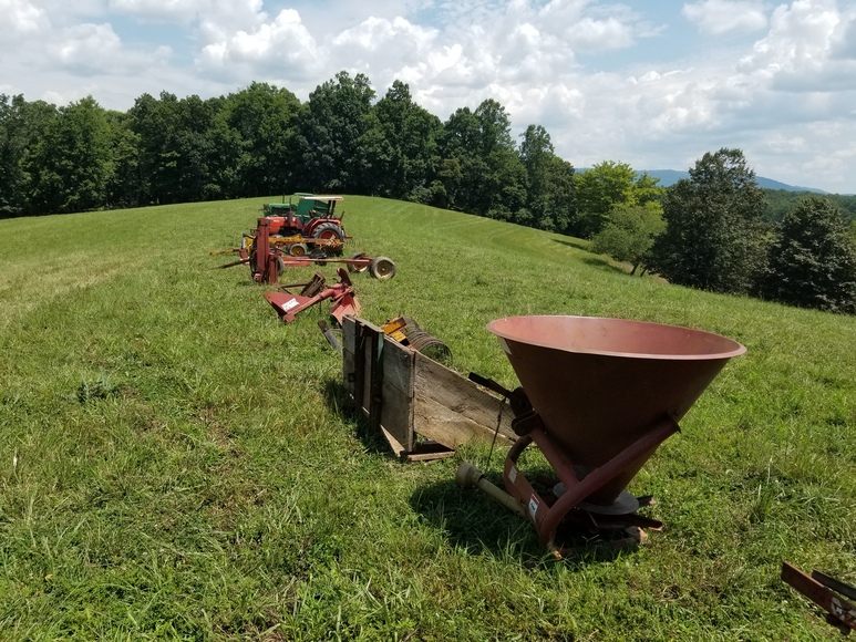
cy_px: 321
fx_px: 643
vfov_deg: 53.1
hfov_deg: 67.3
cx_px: 428
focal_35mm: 26
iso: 50
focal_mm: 4.25
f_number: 1.7
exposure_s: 1/2552
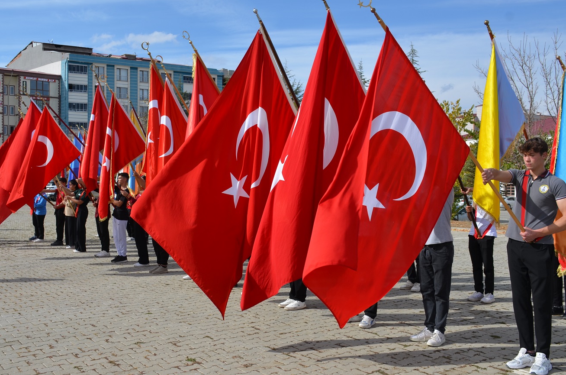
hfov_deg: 49.0
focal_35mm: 40
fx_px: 621
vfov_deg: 33.6
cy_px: 172
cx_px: 261
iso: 100
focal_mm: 23
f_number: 8
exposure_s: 1/250
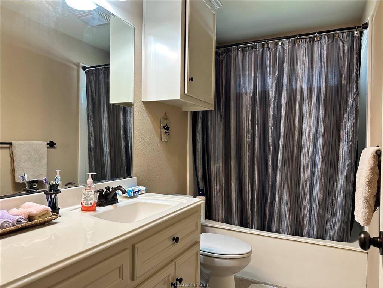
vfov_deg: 56.8
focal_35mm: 24
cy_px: 144
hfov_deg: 71.6
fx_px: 266
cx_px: 192
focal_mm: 6.86
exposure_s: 1/60
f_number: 1.78
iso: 160
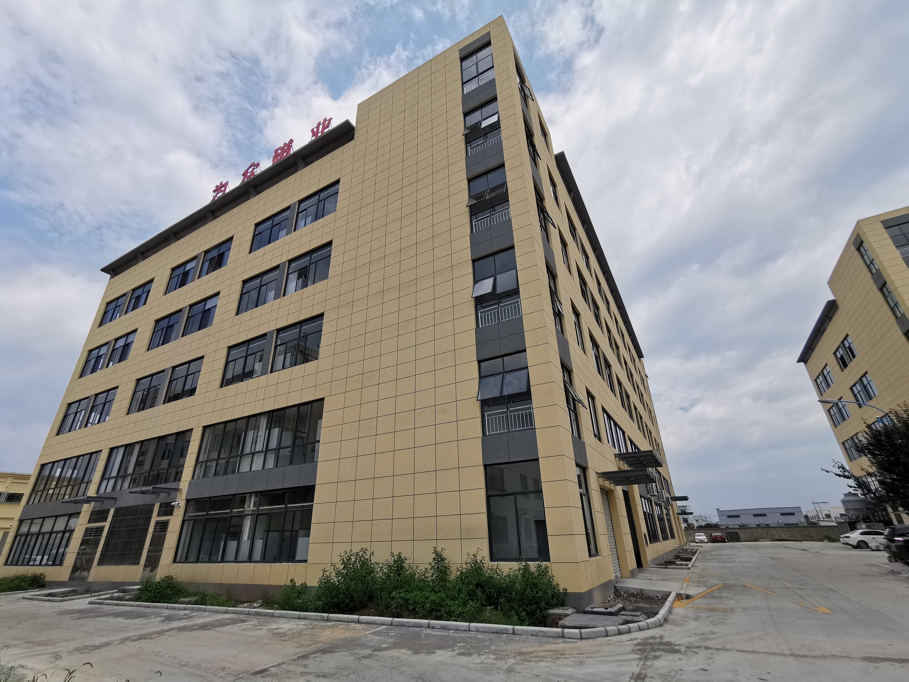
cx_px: 454
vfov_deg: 78.1
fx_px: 420
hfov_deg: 94.5
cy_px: 341
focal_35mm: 16
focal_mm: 2.35
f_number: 2.2
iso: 50
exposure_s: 1/1335
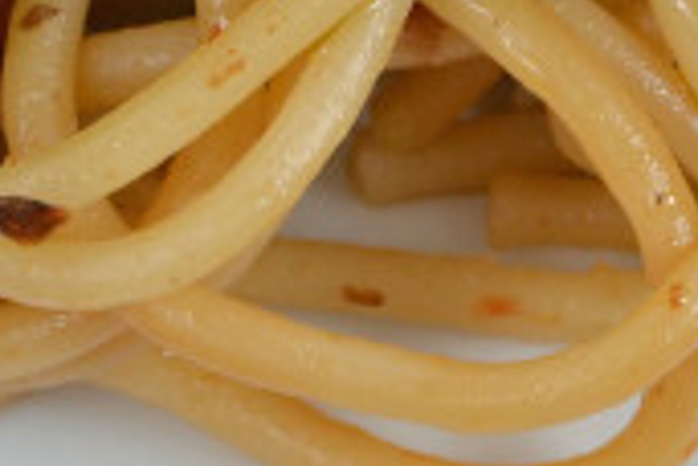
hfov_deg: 3.1
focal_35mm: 672
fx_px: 13028
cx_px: 751
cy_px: -887
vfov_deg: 2.0
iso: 320
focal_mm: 75
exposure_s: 1/100
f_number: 8
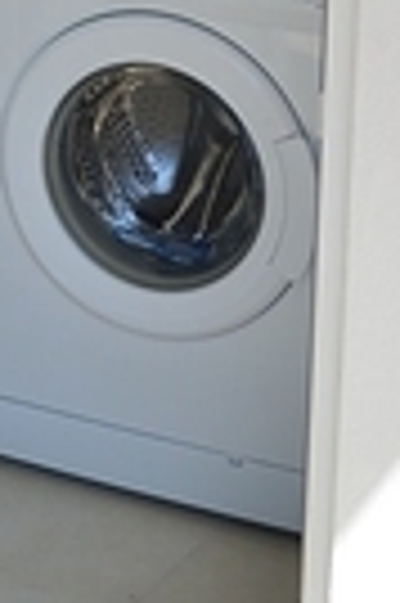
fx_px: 2339
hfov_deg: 9.3
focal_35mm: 140
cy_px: -324
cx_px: -301
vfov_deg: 13.7
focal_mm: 26
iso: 100
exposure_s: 1/320
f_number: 5
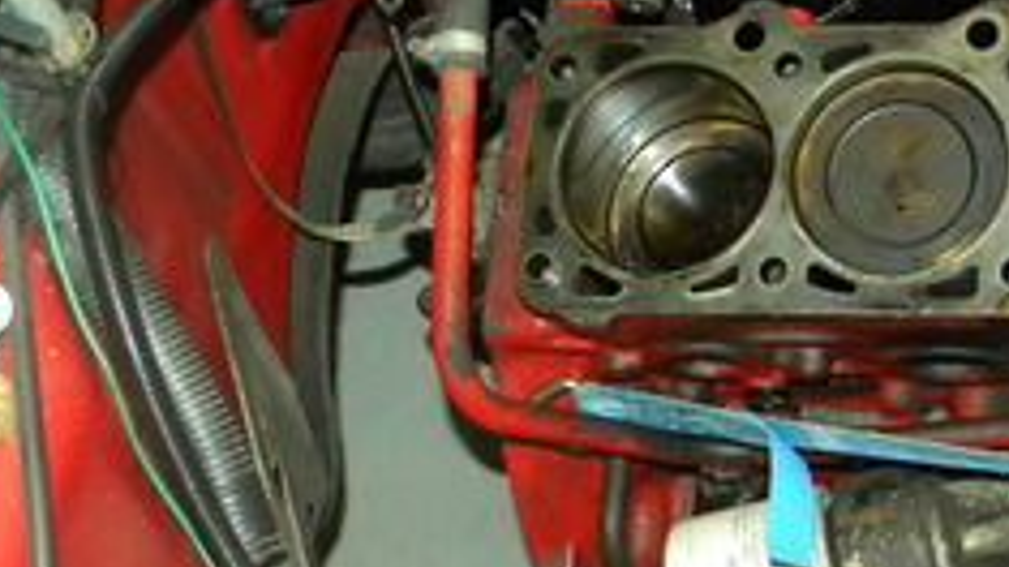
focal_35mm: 83
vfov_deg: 14.5
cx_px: 1172
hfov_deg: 23.6
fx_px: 2220
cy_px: 120
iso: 400
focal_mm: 5
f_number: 3.5
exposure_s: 1/26
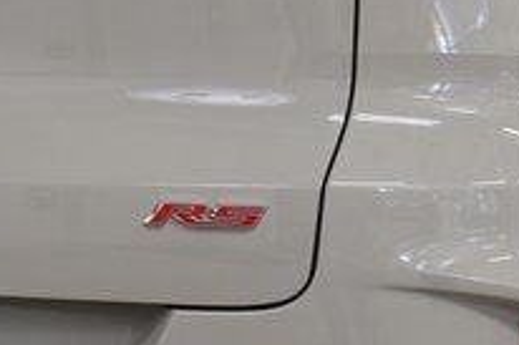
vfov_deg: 8.1
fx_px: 2420
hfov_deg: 12.0
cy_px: 321
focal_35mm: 168
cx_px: -71
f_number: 6.3
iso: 1600
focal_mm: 36
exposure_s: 1/60
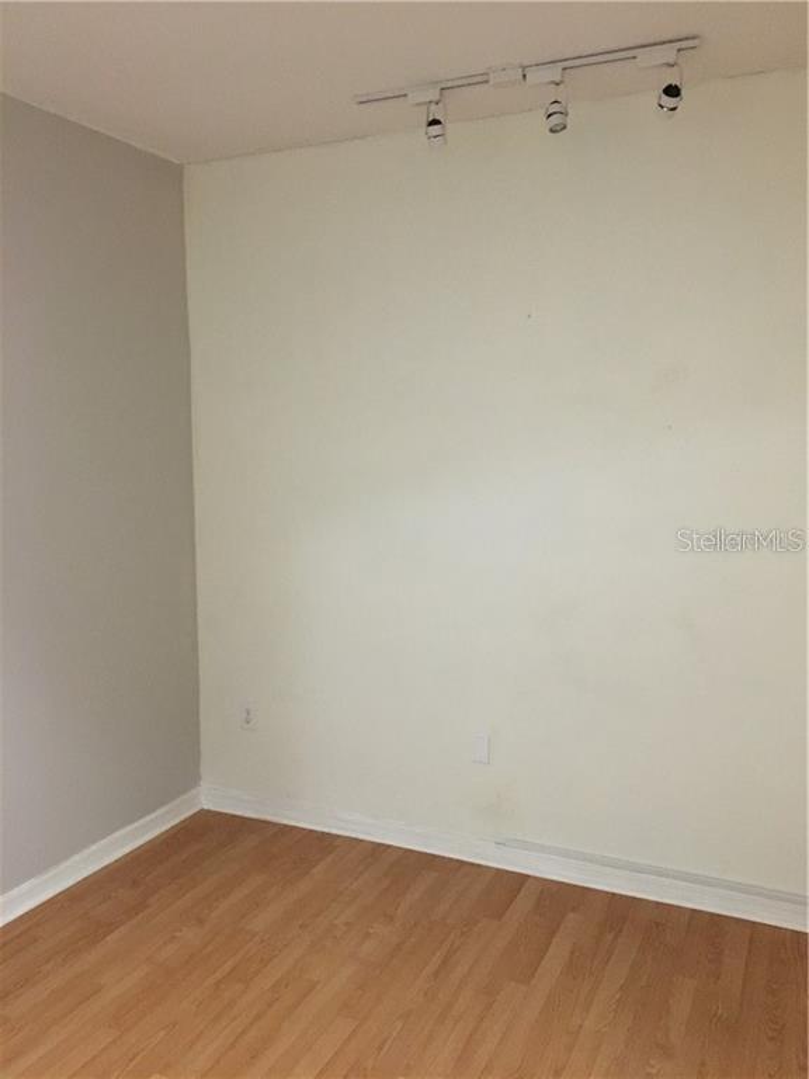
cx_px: 404
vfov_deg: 61.7
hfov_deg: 48.2
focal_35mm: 29
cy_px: 540
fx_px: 904
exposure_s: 1/15
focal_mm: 4.15
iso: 250
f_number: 2.2
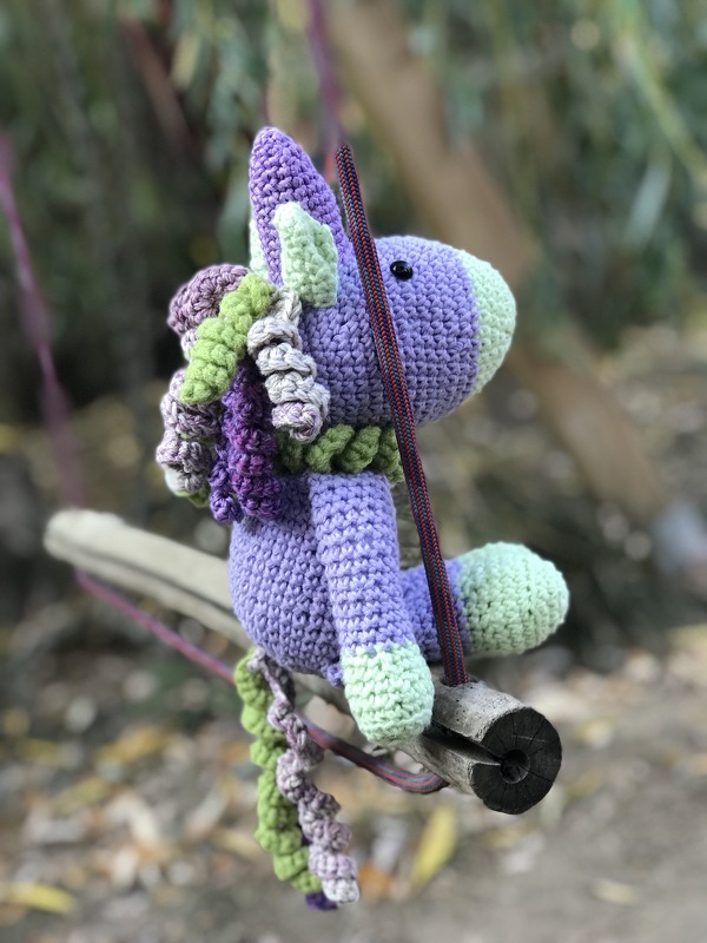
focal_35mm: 57
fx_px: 1552
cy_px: 472
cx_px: 354
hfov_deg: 25.7
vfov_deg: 33.8
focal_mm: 6.6
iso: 40
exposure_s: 1/50
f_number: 2.8
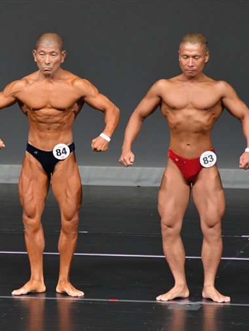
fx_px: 5215
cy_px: 166
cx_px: 4
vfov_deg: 3.6
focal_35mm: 544
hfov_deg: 2.7
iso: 4000
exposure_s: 1/400
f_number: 5.6
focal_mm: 250
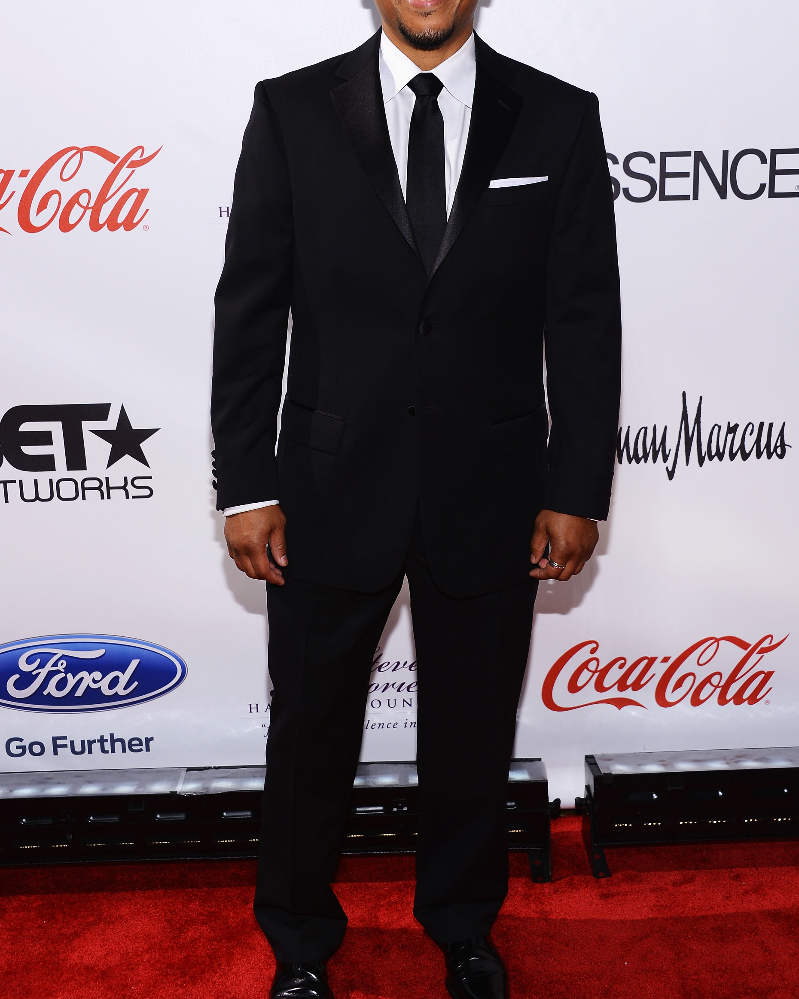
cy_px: 443
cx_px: 421
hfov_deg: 32.7
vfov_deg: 40.3
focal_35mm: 46
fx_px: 1360
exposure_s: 1/160
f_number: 7.1
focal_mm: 38
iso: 500
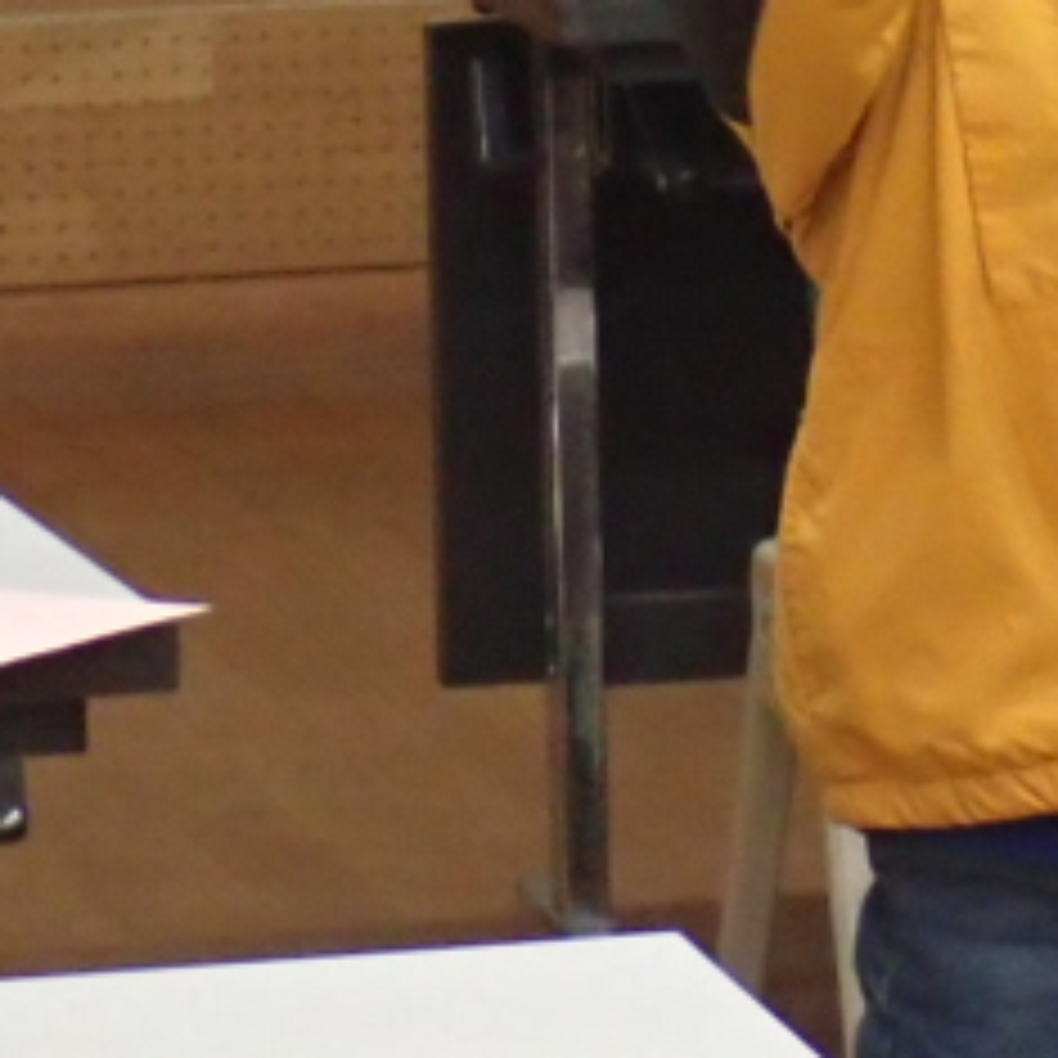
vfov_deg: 5.1
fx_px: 11826
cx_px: 1661
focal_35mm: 342
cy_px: -252
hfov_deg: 5.1
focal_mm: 12.73
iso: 800
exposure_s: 1/60
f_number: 3.9
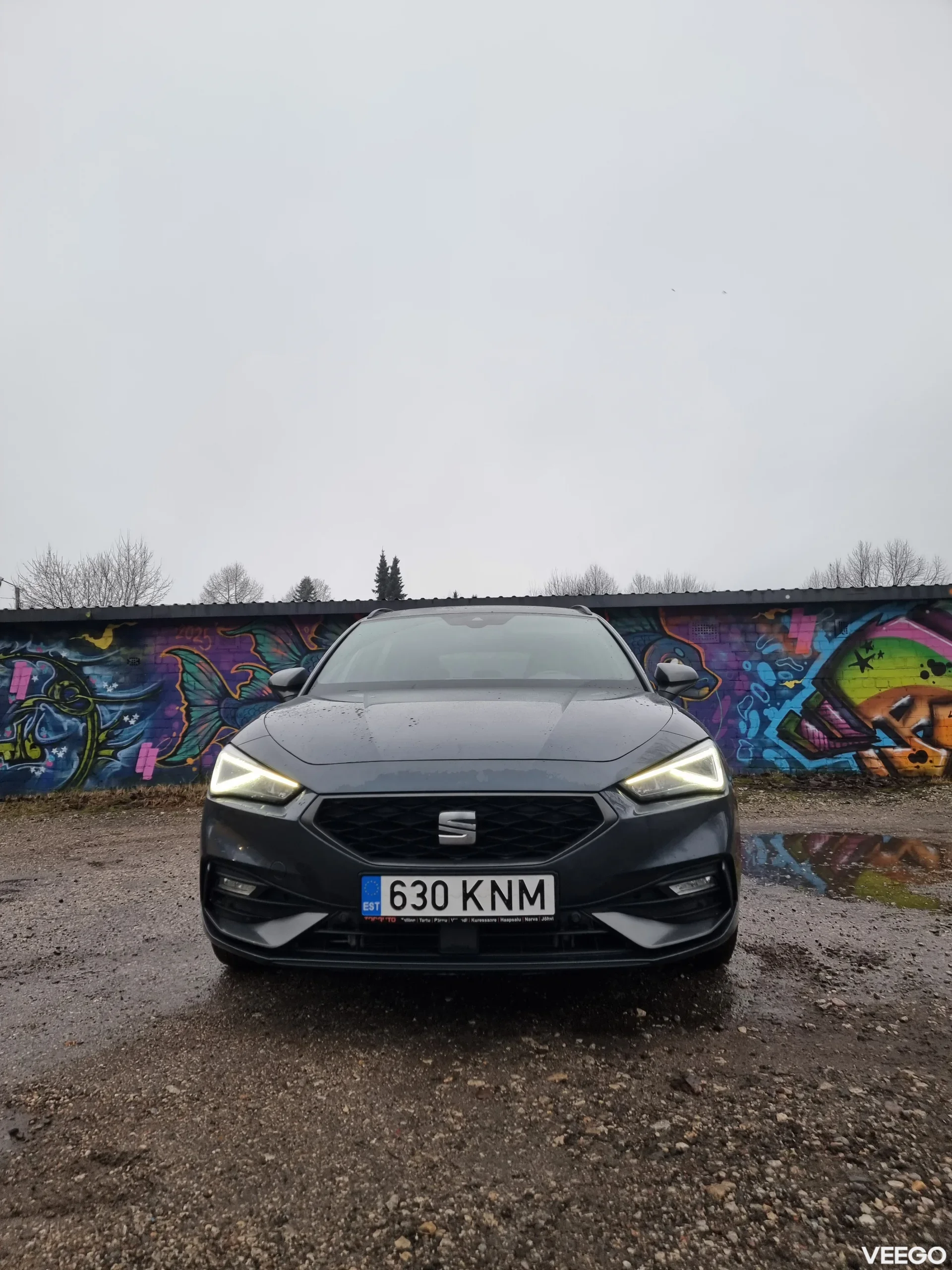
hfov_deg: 56.8
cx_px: 476
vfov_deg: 71.6
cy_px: 635
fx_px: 880
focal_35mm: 24
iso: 50
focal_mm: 6.7
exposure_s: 1/50
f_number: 1.8
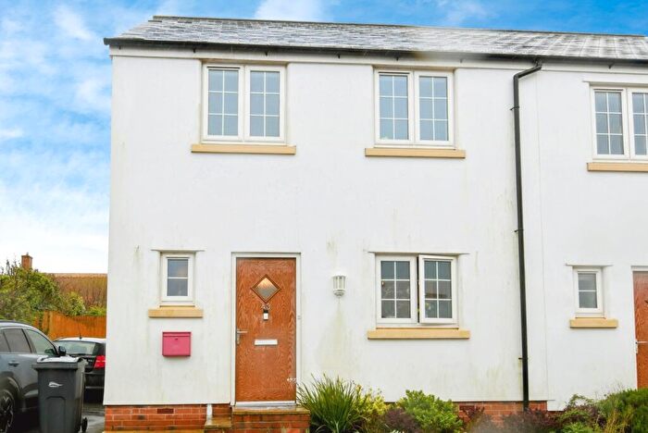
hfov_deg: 73.7
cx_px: 324
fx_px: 432
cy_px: 216
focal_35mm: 24
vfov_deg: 53.2
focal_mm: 16
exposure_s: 1/160
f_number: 7.1
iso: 200
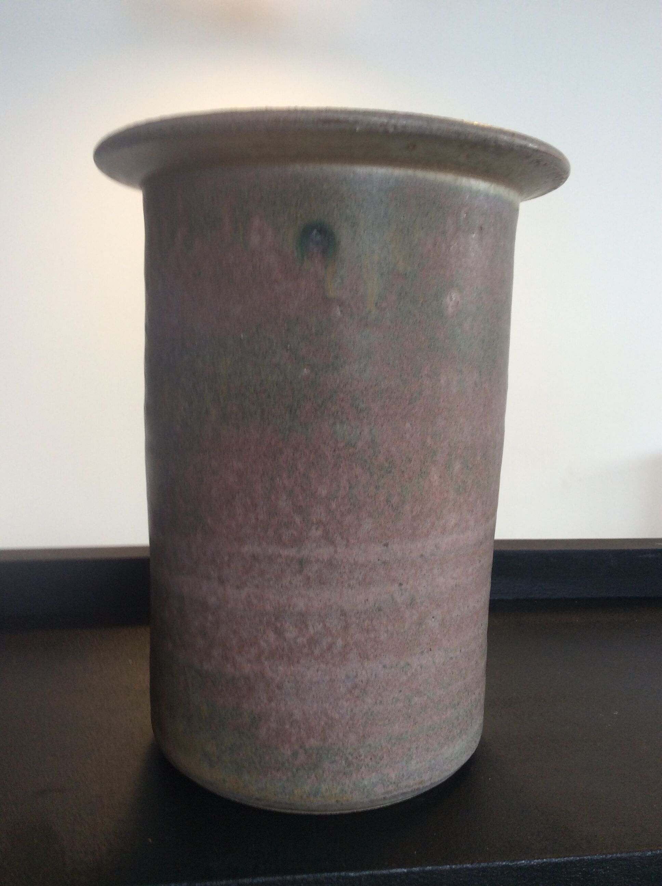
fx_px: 818
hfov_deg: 44.1
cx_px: 331
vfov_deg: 56.9
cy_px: 443
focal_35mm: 32
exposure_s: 1/25
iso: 32
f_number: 2.4
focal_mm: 3.3
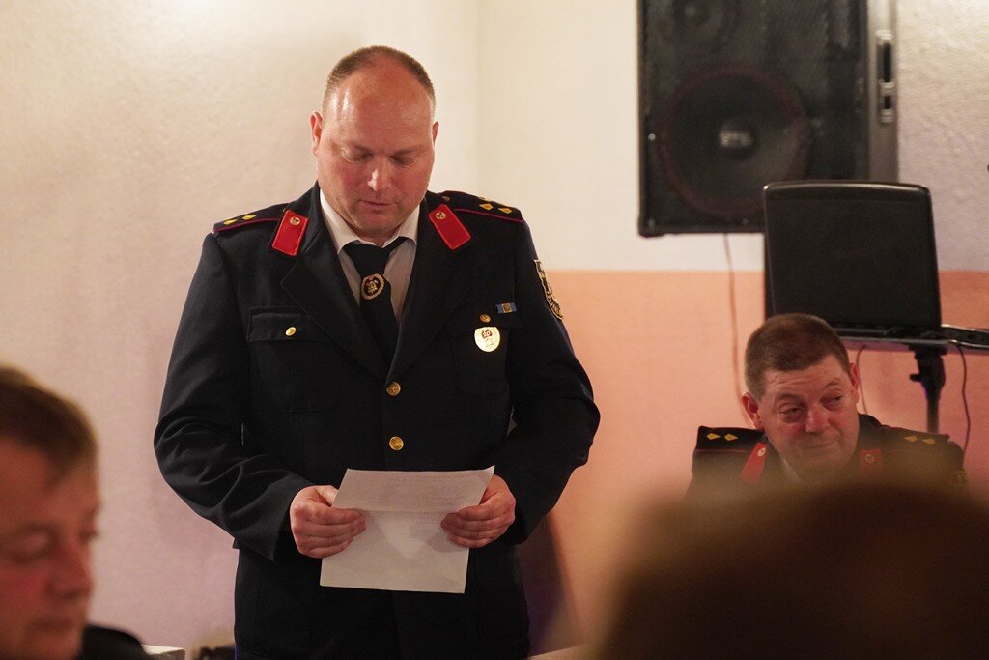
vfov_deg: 12.2
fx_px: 3091
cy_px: 330
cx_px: 494
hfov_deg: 18.2
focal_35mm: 112
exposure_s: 1/60
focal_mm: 75
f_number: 2.8
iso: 2000
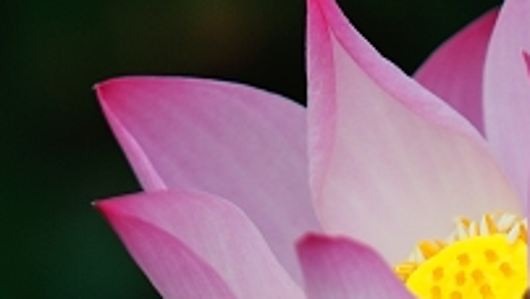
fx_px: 12391
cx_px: 567
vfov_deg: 1.4
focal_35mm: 881
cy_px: 679
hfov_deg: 2.4
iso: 200
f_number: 4
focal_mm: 200
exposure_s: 1/500
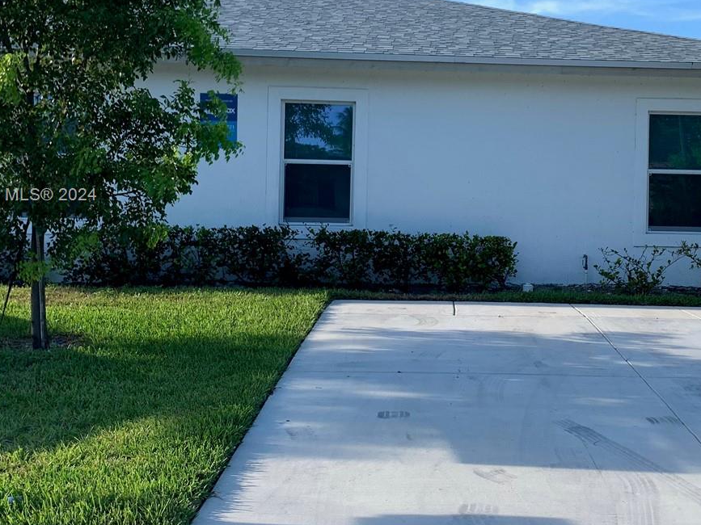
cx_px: 485
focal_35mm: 48
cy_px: 196
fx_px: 972
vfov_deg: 30.1
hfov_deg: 39.0
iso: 25
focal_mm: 4.25
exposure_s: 1/928
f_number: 1.8
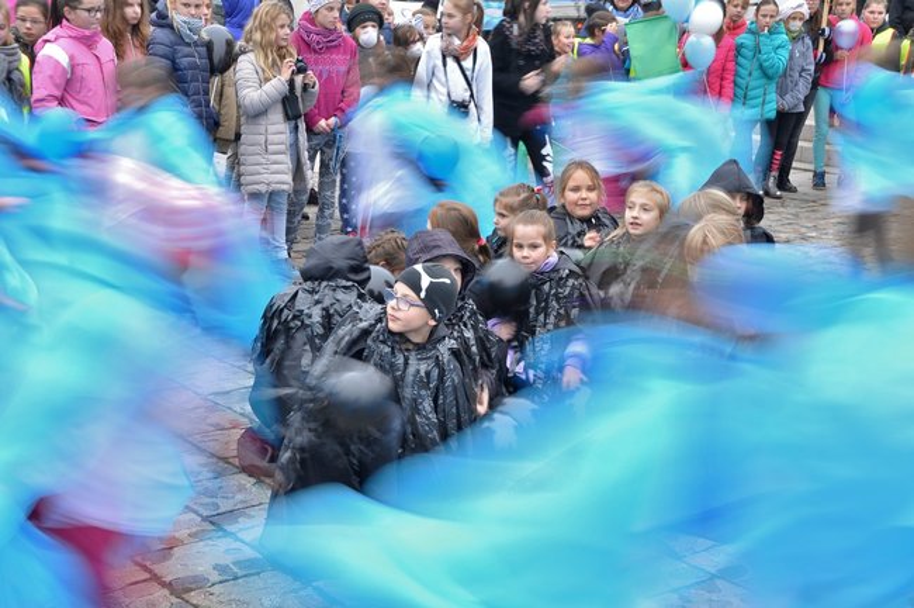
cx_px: 457
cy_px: 304
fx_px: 1370
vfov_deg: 25.0
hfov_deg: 36.9
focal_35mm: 54
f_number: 18
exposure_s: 1/6
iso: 250
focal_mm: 36
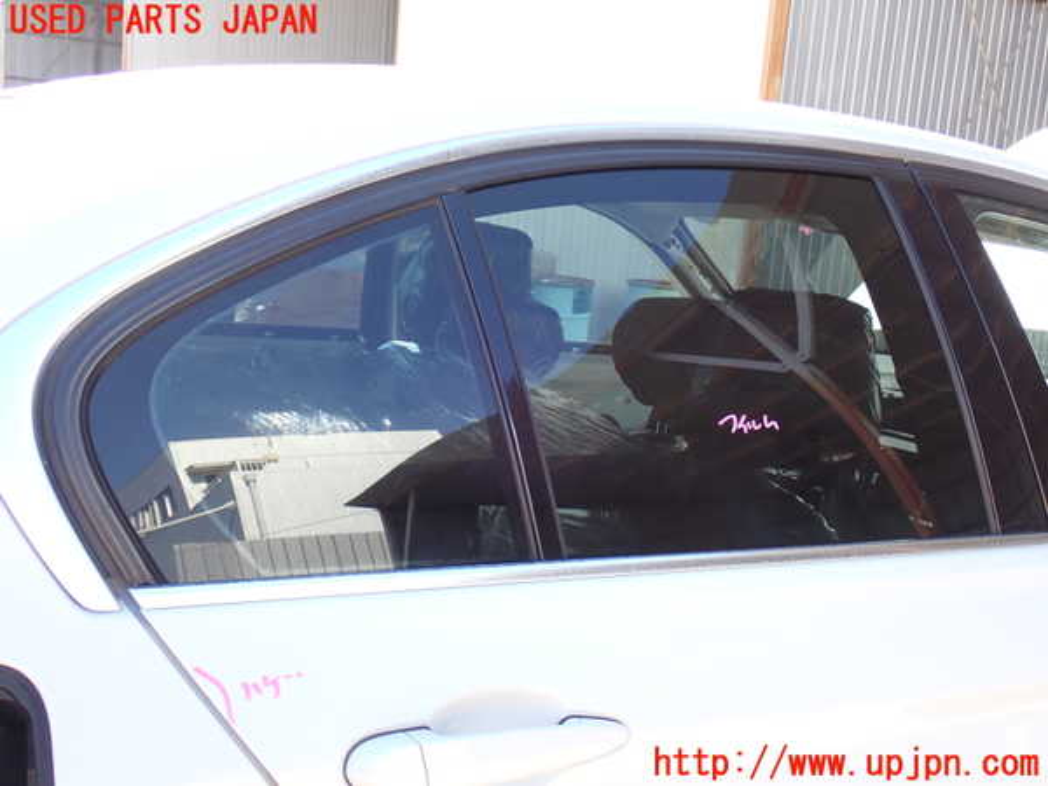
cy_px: 393
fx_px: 1241
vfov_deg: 35.1
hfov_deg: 45.8
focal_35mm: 41
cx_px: 524
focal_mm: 7.31
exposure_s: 1/80
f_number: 4
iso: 100
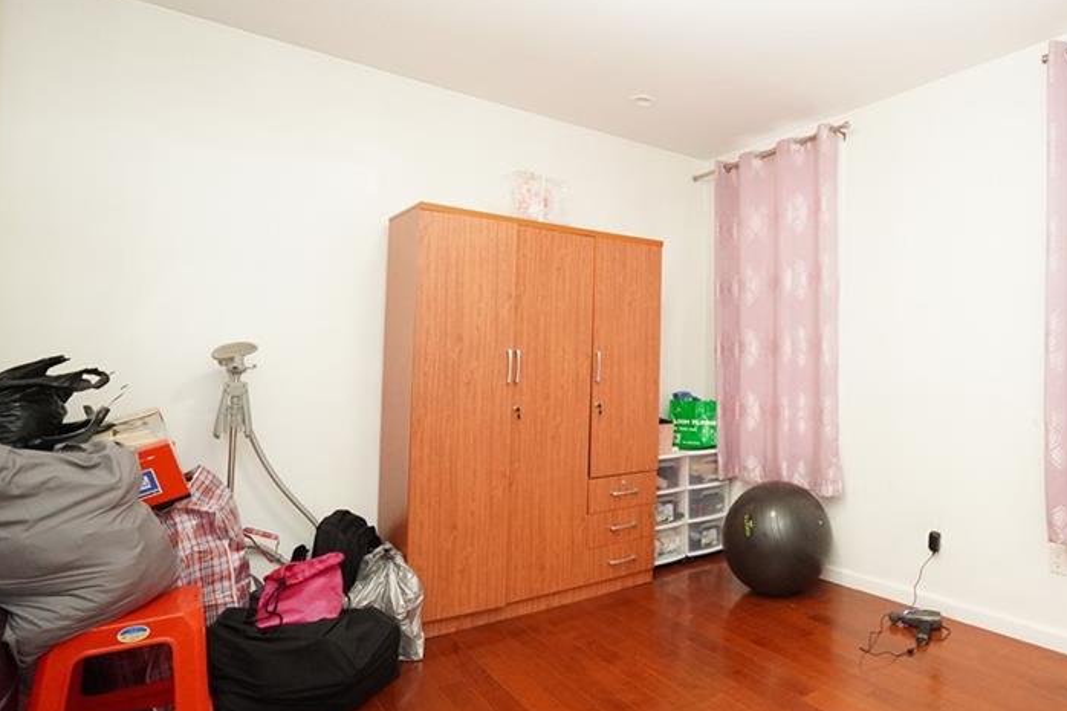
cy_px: 341
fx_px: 652
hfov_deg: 74.3
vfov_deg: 57.2
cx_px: 769
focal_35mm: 22
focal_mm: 10
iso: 5000
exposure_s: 1/125
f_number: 4.5
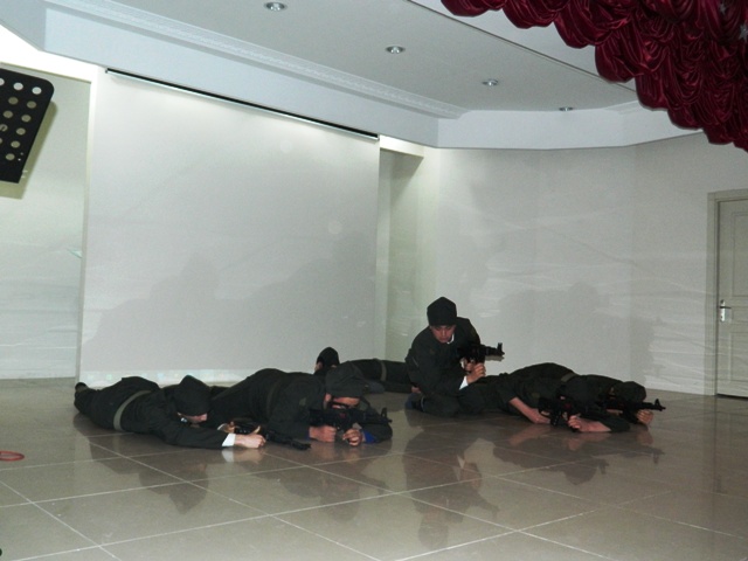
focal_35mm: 35
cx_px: 374
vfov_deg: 40.7
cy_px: 280
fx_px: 756
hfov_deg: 52.6
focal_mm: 6.2
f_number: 3.3
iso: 450
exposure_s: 1/40
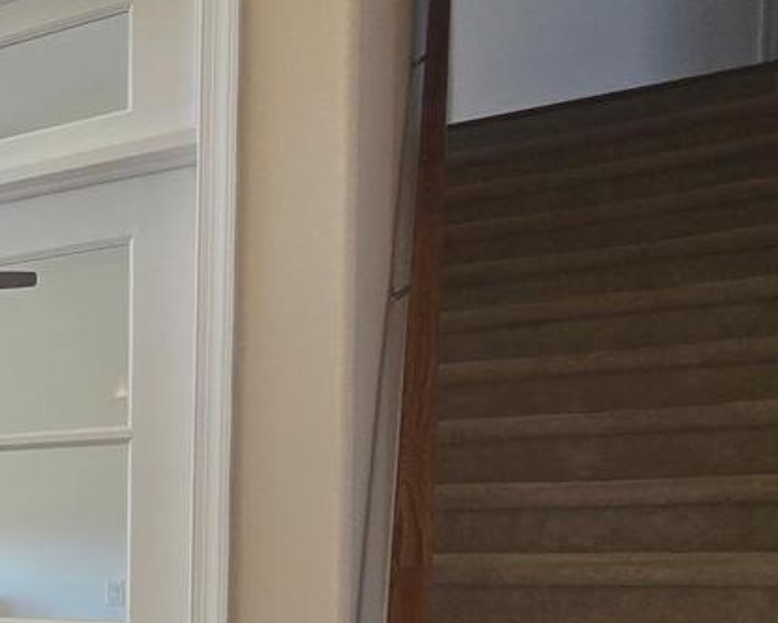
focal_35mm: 44
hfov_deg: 27.2
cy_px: 610
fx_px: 1013
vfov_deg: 31.8
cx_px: -422
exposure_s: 1/120
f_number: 2.2
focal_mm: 2.2
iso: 50
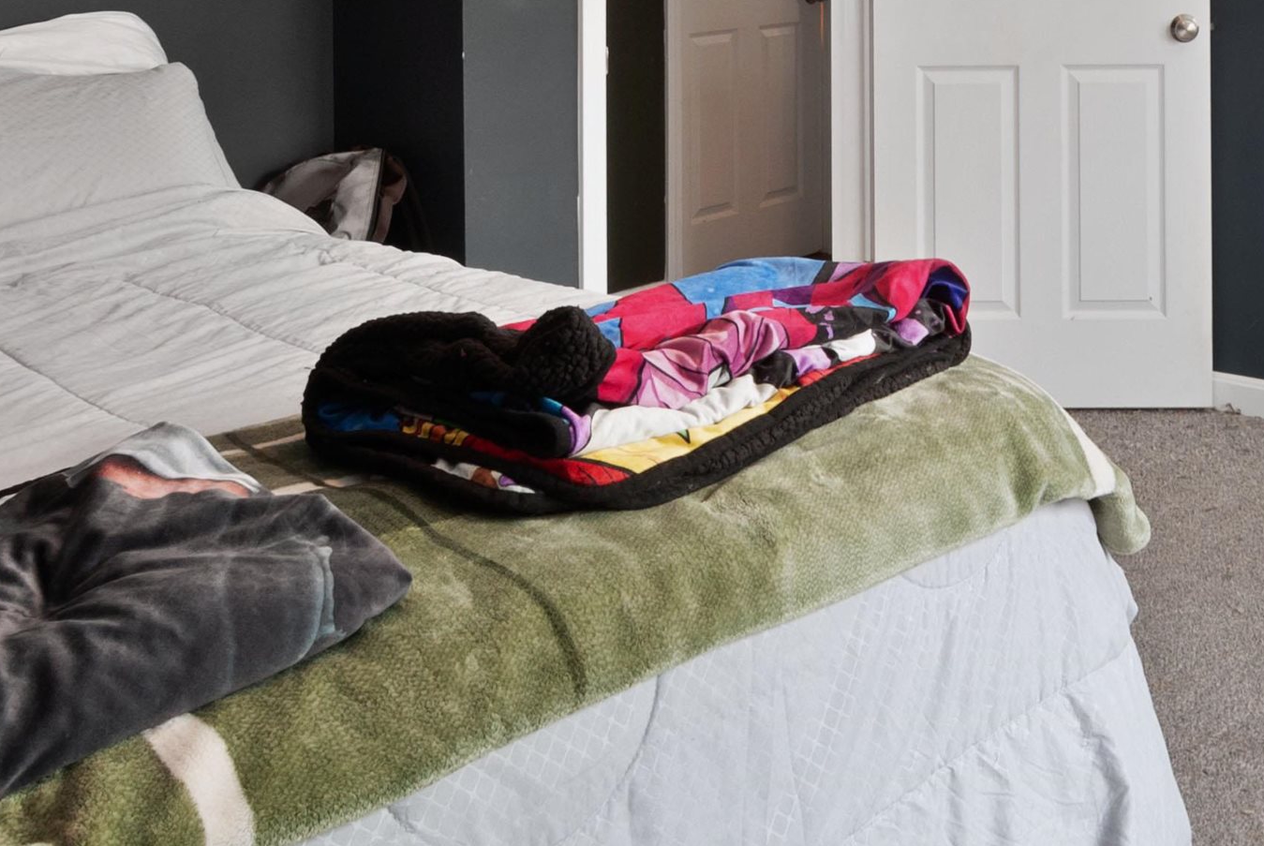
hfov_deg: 44.9
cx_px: 1022
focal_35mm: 41
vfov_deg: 31.4
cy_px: 102
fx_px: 1441
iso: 200
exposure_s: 1.5
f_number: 10
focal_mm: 12
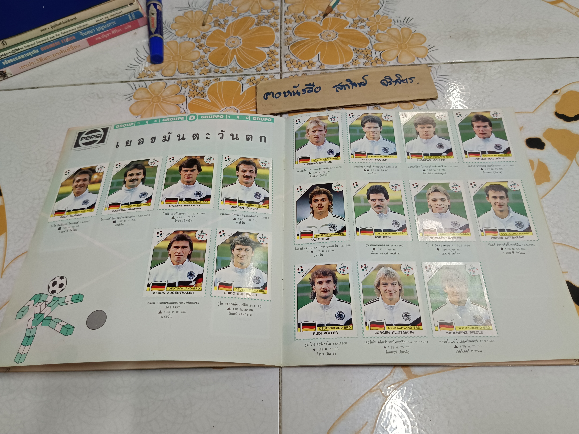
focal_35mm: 24
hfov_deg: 71.6
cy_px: 217
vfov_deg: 56.8
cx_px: 290
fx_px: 401
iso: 925
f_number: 1.7
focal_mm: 5.31
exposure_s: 1/50
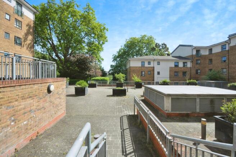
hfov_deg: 100.4
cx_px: 118
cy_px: 78
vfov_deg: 77.2
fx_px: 98
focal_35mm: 15
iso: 500
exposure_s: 1/500
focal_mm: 10
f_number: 11
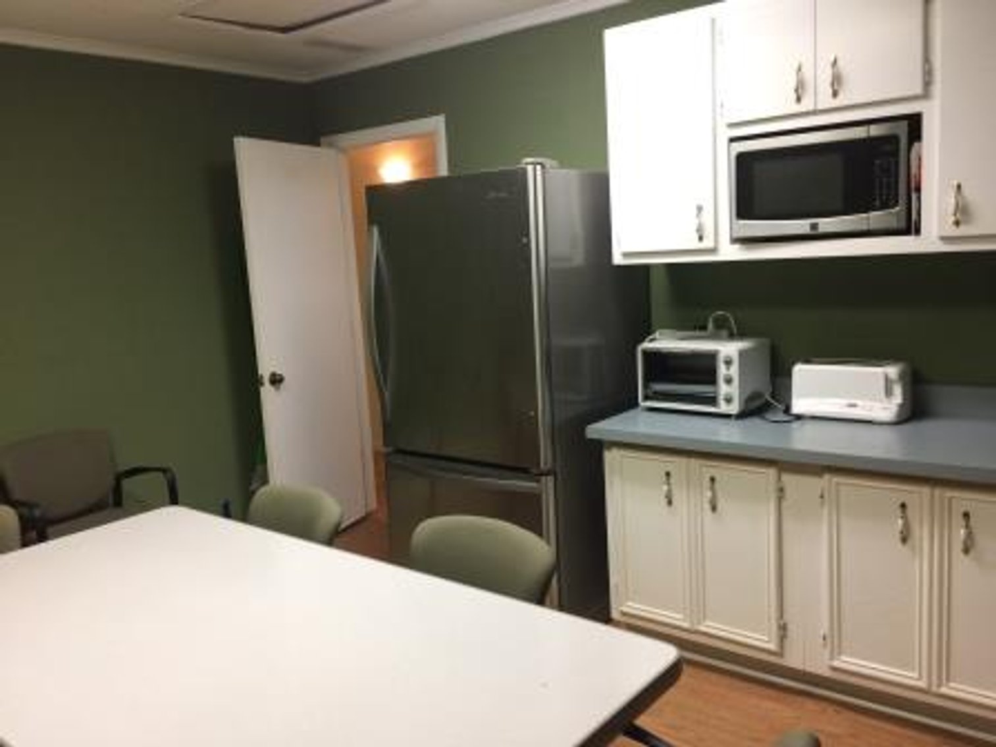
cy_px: 374
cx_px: 498
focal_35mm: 29
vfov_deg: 48.2
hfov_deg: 61.7
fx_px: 834
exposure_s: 1/30
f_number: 2.2
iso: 64
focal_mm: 4.15
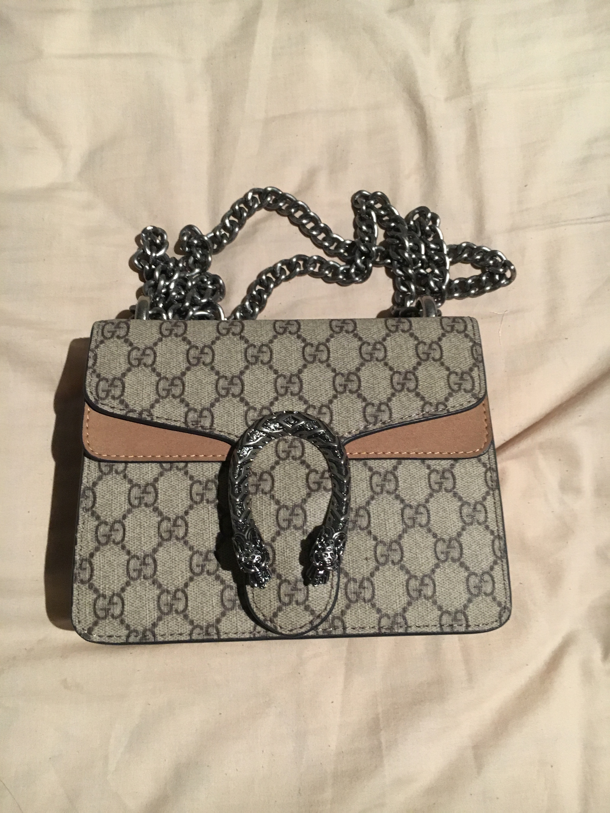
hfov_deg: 48.2
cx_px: 305
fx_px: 681
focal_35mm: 29
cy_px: 406
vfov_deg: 61.7
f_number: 2.2
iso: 200
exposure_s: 1/25
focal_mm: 4.15
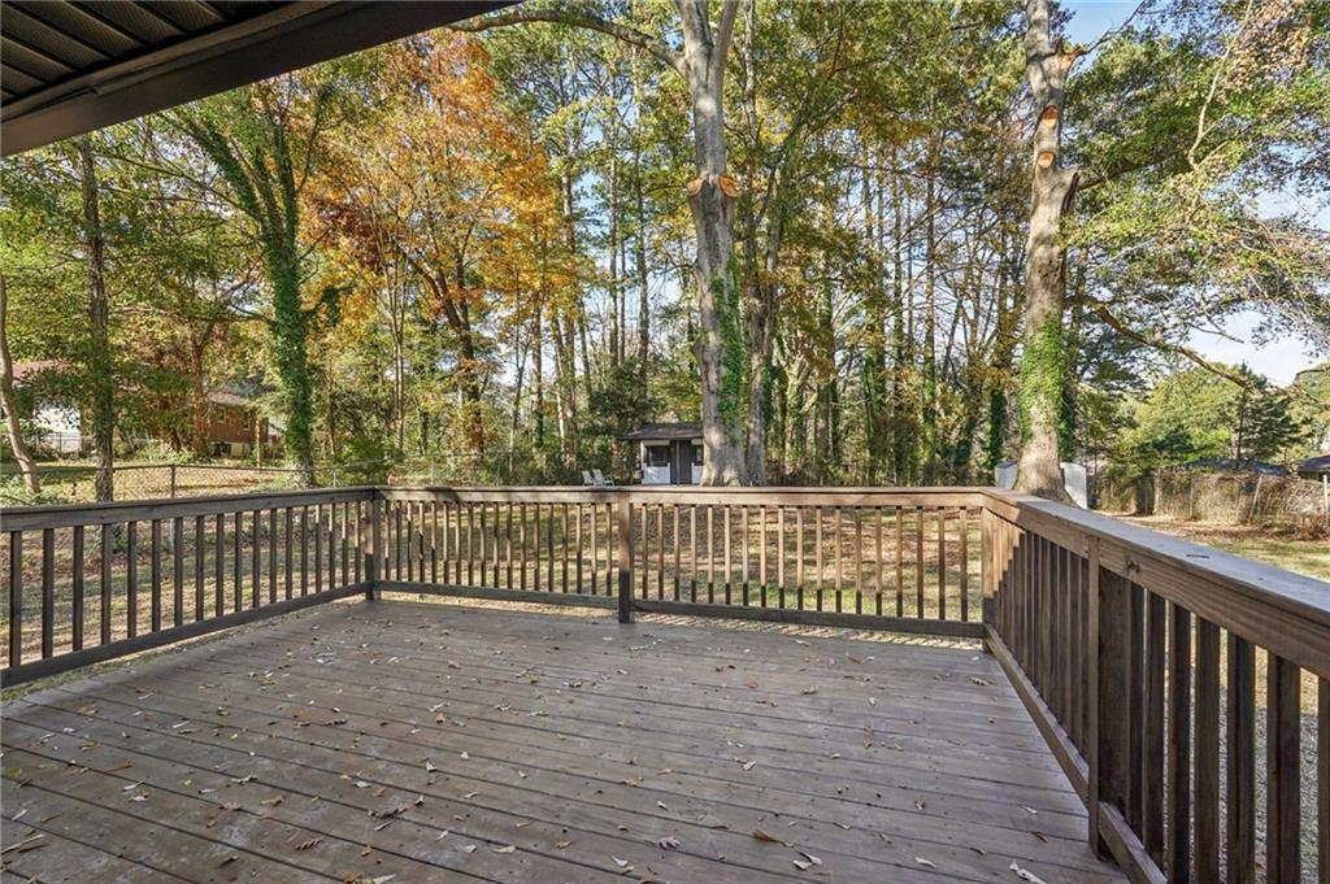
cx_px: 665
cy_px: 442
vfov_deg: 72.0
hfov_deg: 95.0
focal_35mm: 16
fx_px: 609
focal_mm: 16.5
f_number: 8
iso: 800
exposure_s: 1/250
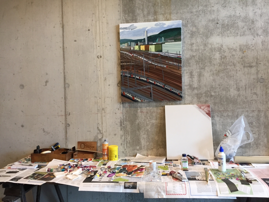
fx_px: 225
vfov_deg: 48.2
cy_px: 101
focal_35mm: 29
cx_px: 134
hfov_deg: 61.7
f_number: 2.2
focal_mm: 4.15
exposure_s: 1/33
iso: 64
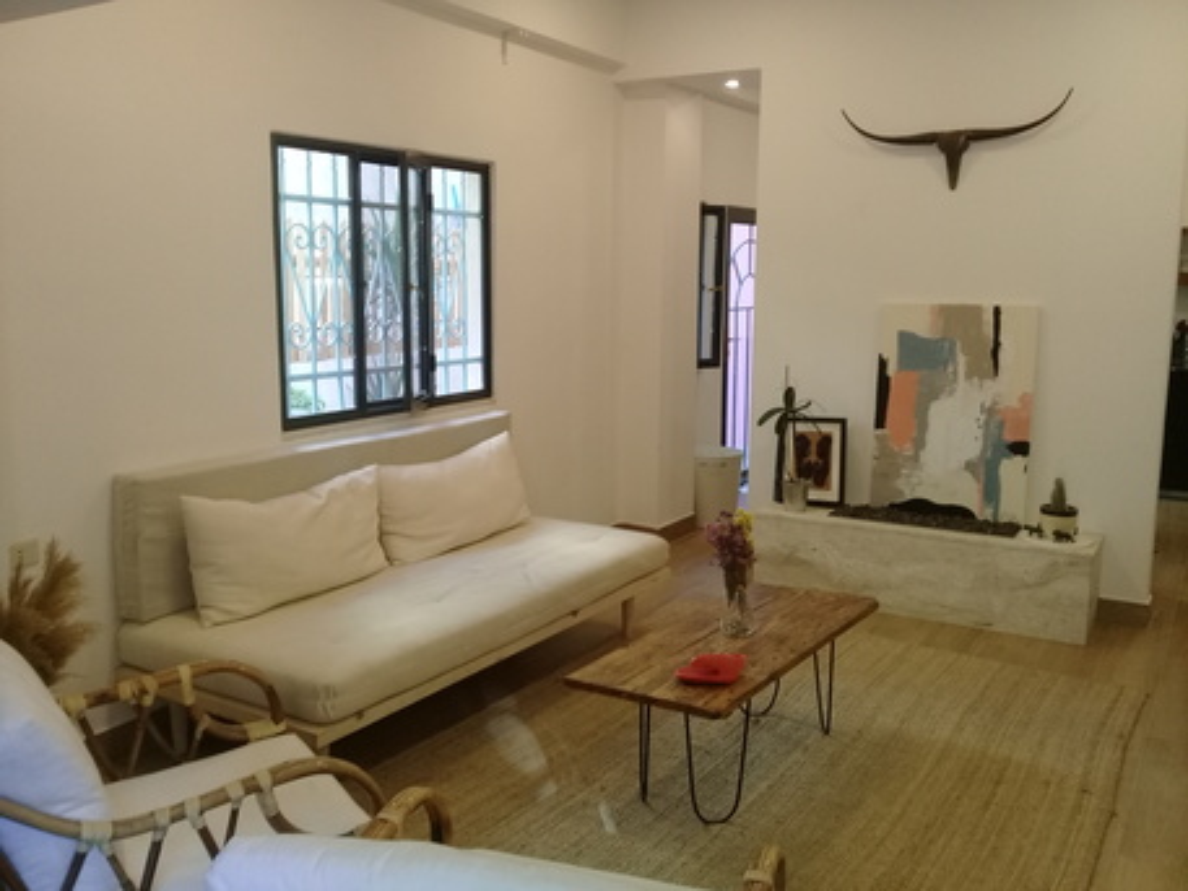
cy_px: 446
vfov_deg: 45.5
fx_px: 1064
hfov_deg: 58.3
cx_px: 594
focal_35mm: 31
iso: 80
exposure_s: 1/40
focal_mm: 3.3
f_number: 2.2
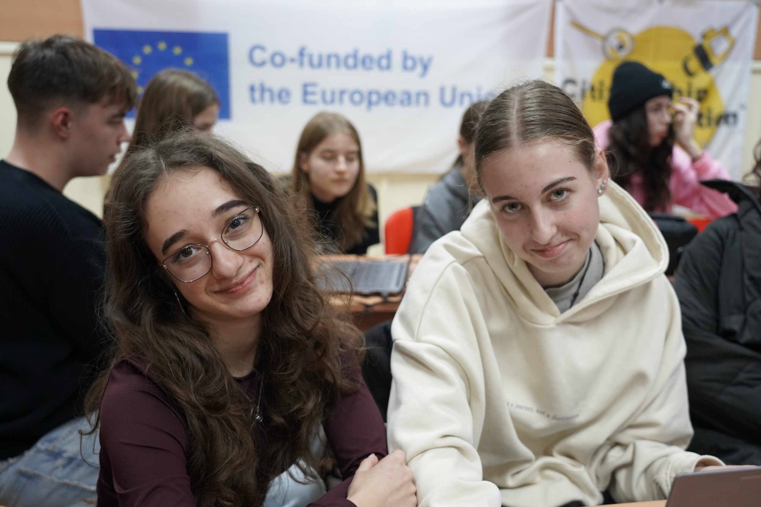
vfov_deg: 33.4
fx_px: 846
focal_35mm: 40
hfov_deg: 48.5
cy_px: 254
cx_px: 380
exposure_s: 1/160
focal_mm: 40
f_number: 4
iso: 4000
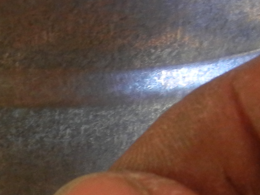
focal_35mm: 145
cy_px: 231
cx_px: -197
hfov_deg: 12.5
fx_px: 1089
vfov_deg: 10.1
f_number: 3.5
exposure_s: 1/30
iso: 316
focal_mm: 5.4
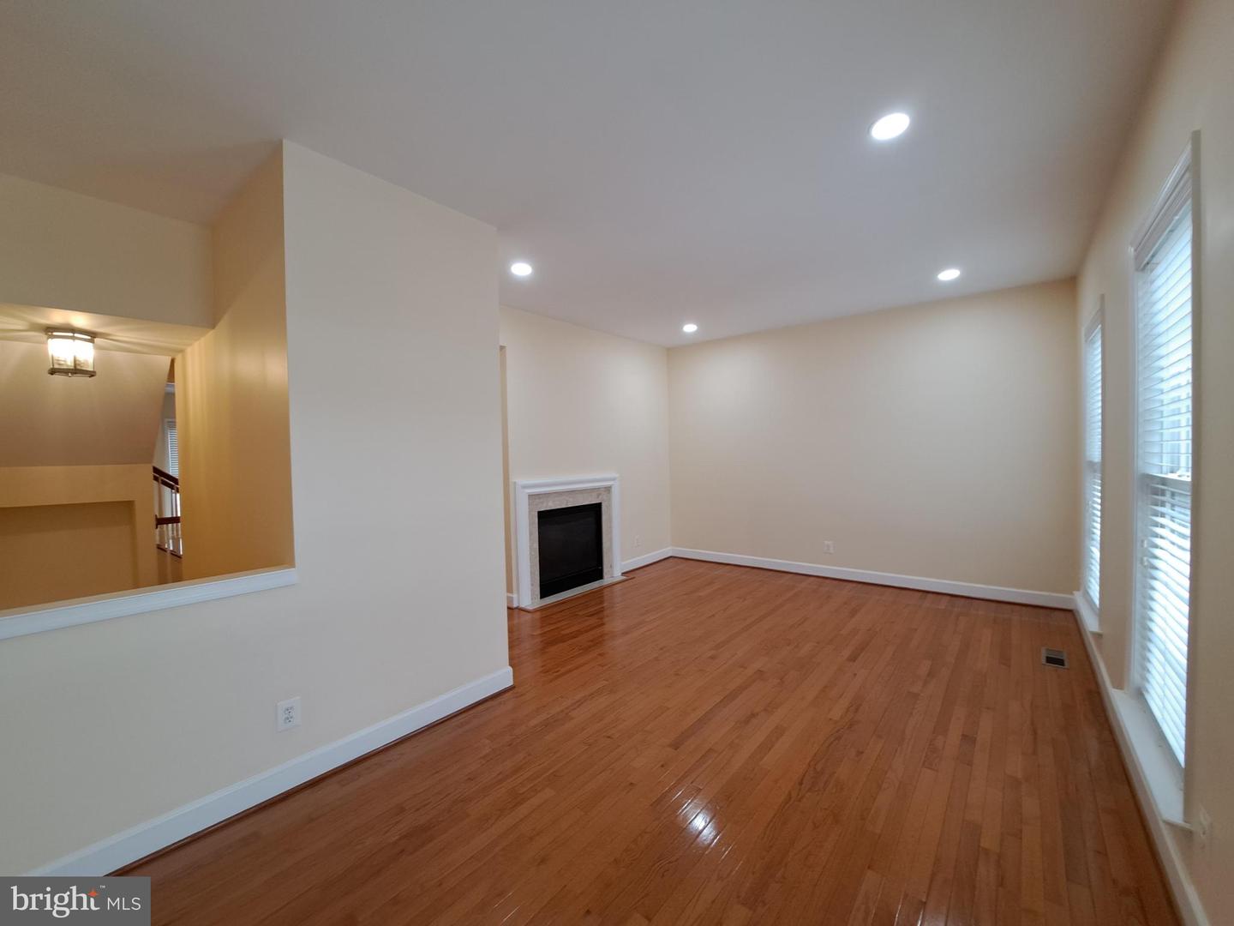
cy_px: 463
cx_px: 617
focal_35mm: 13
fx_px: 463
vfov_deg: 89.9
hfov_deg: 106.2
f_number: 2.2
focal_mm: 1.74
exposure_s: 1/40
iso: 80
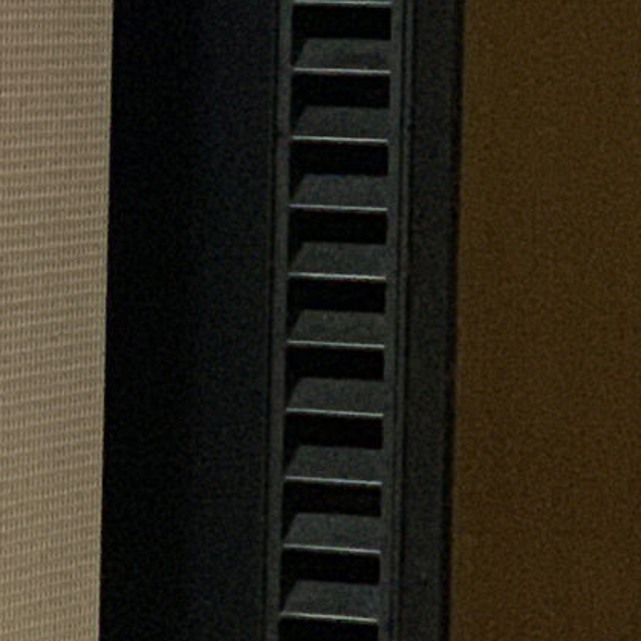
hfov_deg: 6.0
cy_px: 113
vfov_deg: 6.2
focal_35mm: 281
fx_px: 5887
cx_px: -705
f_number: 2.4
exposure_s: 1/59
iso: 200
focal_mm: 6
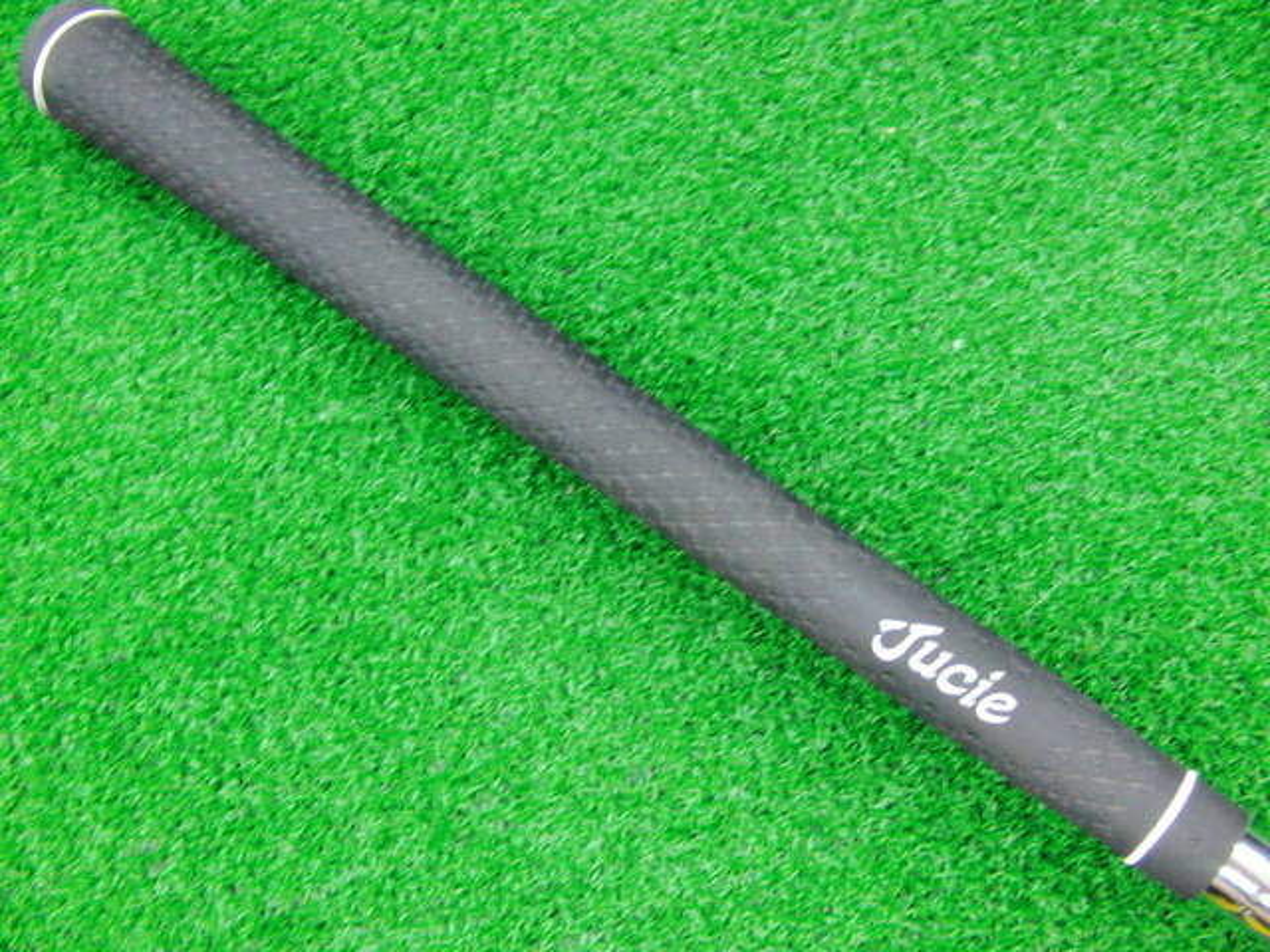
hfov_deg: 50.1
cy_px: 476
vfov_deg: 38.7
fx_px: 1357
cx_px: 635
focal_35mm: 37
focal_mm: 6.42
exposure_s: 1/15
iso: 400
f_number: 3.6
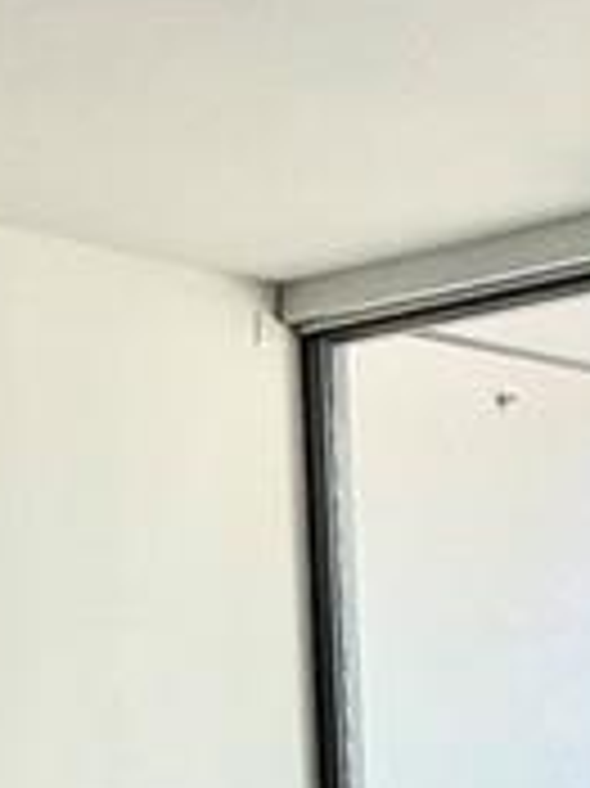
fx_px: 2184
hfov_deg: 15.4
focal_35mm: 96
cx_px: 302
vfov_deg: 17.7
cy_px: 1283
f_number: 2.2
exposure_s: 1/419
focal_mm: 2.22
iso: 50
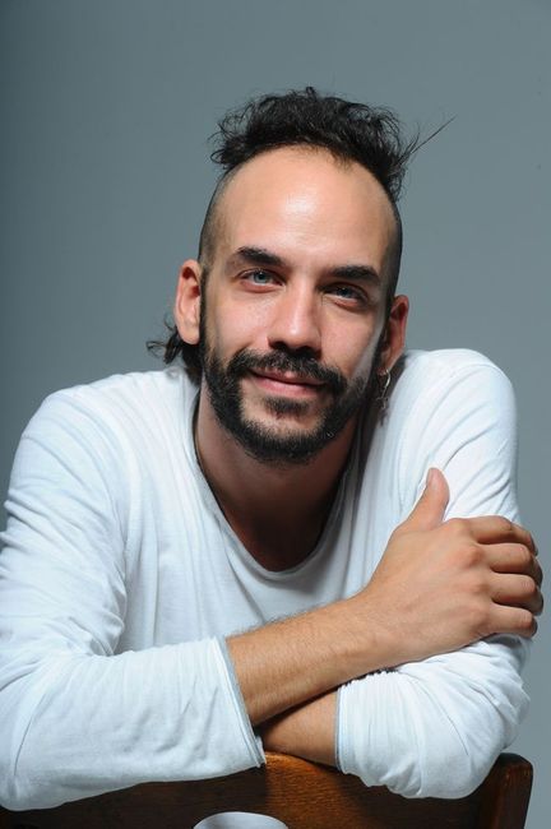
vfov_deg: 14.2
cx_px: 276
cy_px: 414
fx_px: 3336
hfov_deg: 9.4
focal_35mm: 145
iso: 200
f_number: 10
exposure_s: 1/250
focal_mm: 145
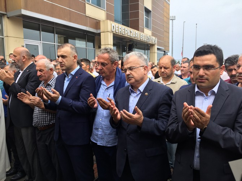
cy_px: 90
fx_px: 203
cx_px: 121
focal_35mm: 29
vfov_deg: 48.2
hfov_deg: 61.7
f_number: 2.2
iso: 32
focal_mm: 4.15
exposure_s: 1/218
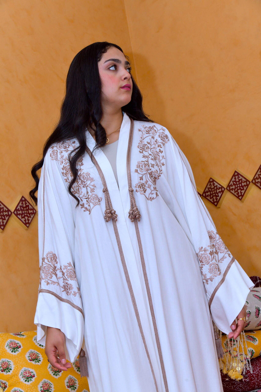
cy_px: 196
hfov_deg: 16.1
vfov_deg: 23.9
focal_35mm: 85
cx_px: 130
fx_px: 924
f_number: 10
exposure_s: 1/125
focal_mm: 85
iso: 1000
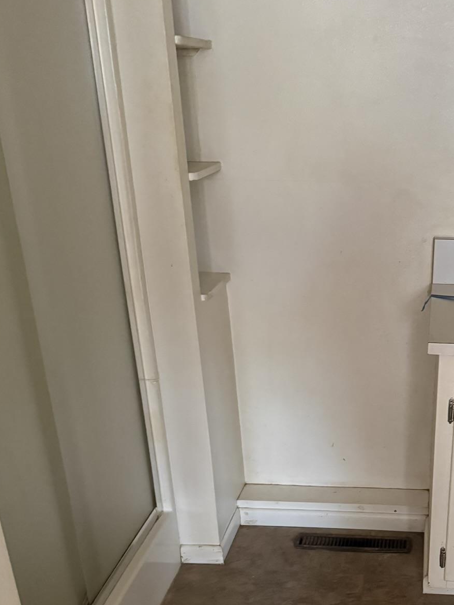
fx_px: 734
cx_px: 381
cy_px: 447
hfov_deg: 33.1
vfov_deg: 43.5
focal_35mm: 42
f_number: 1.78
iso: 1000
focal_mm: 6.76
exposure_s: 1/39
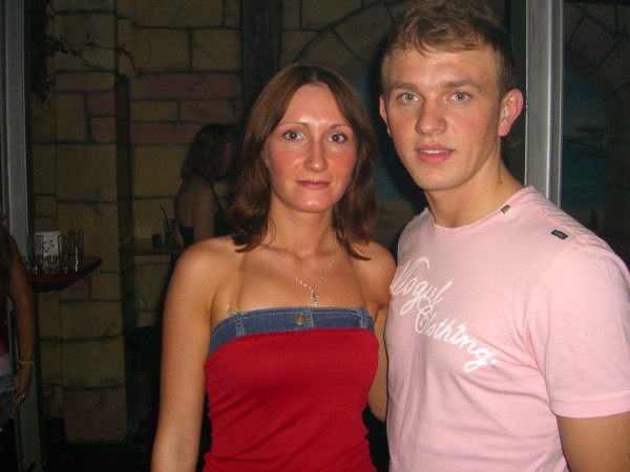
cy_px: 236
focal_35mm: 38
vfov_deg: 37.7
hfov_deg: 49.0
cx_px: 315
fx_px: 692
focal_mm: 7.9
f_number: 2.8
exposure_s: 1/60
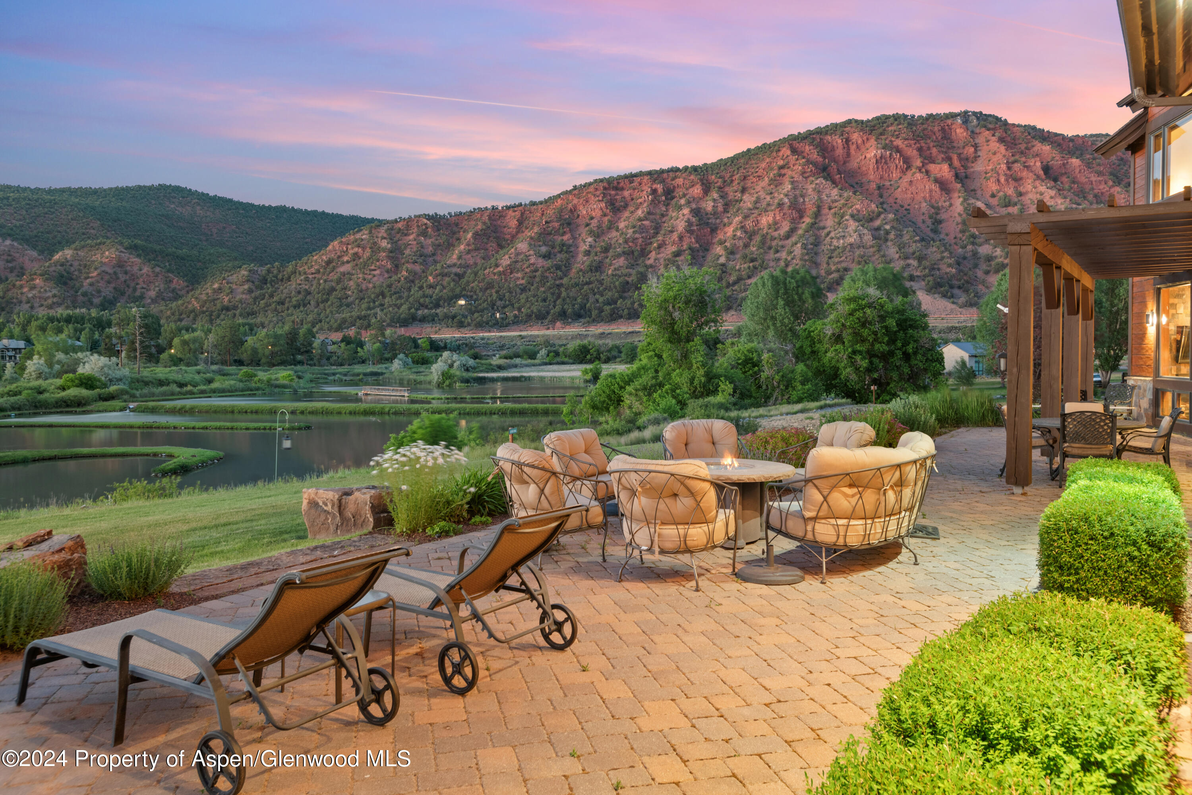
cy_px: 398
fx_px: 861
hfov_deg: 69.4
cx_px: 596
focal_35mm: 26
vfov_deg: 49.6
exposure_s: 13
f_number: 7.1
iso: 400
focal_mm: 26
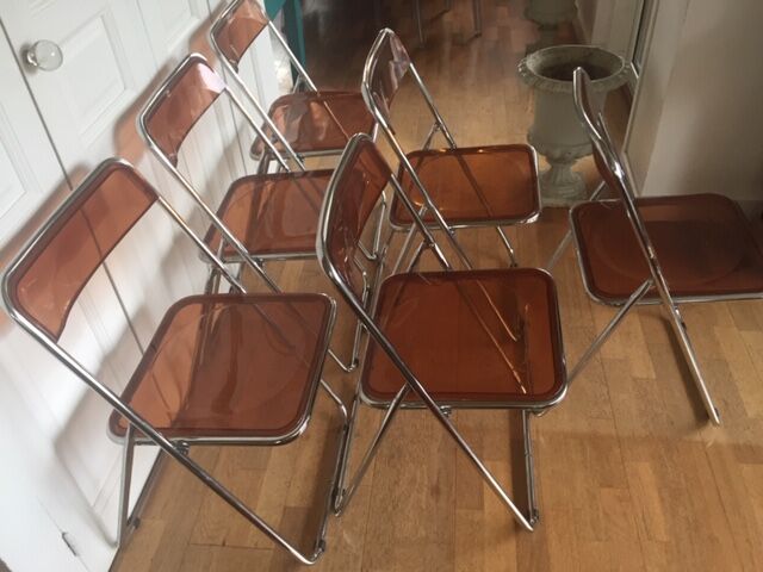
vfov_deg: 48.2
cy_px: 286
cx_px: 382
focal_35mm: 29
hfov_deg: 61.7
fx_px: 639
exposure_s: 1/33
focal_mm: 4.15
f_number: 2.2
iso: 100
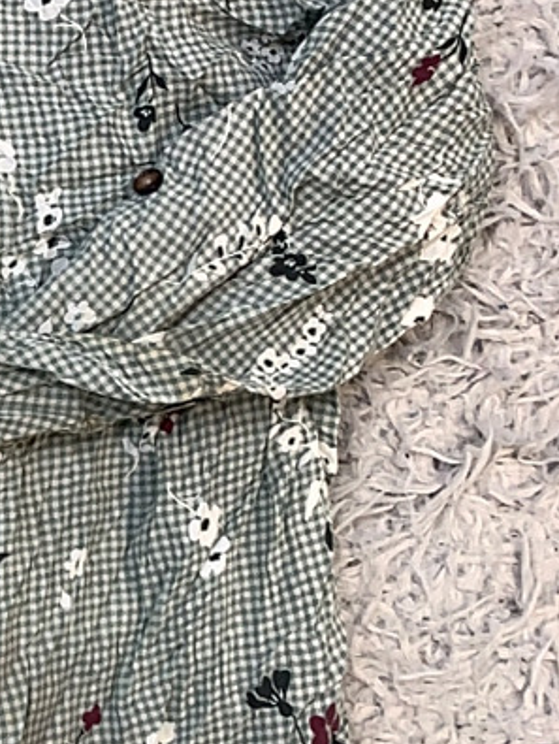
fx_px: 1526
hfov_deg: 19.0
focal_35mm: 71
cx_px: -196
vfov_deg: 27.4
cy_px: 397
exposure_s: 1/100
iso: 50
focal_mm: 4.25
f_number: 1.8
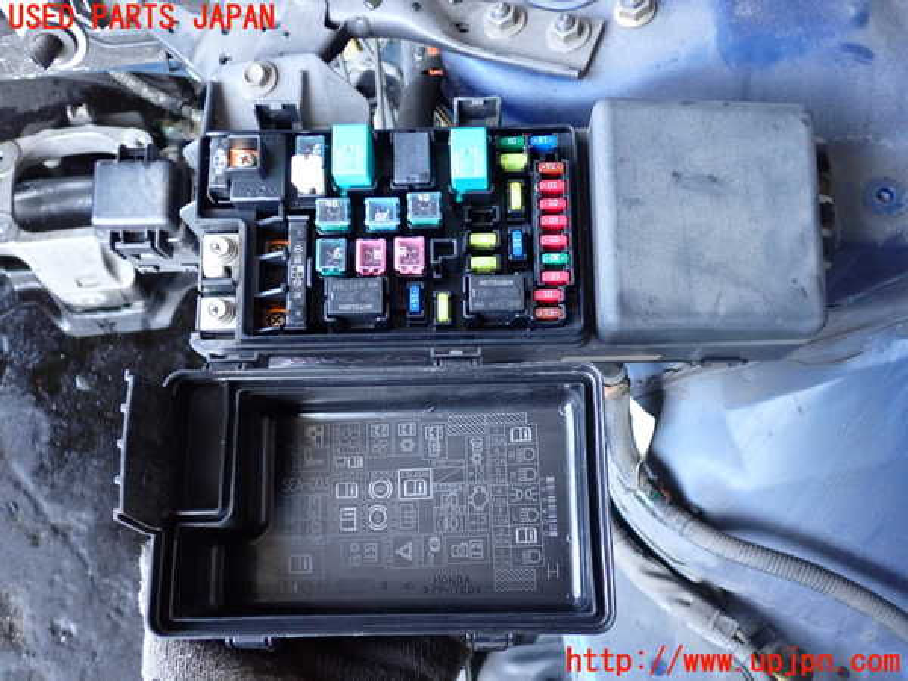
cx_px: 454
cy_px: 340
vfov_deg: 39.7
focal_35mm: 36
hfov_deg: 51.4
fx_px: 944
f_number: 2.5
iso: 800
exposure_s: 1/125
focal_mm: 6.37
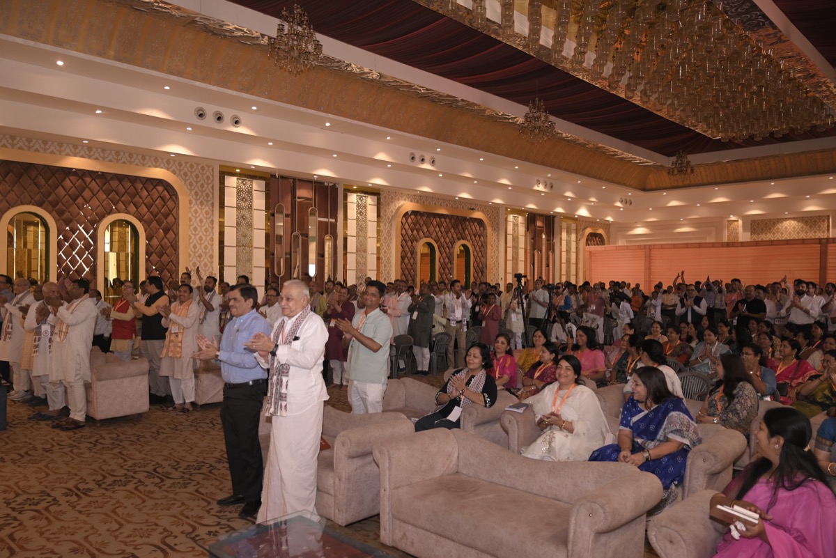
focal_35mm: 28
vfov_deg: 46.4
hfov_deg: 65.5
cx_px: 418
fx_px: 650
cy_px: 279
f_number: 4
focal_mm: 28
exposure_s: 1/200
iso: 640
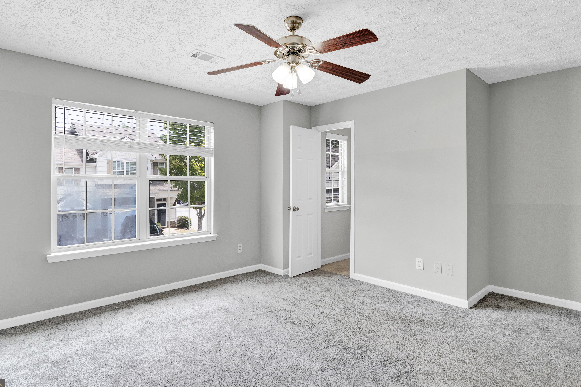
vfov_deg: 64.5
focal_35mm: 19
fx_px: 307
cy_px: 184
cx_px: 265
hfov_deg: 86.7
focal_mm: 17
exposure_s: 1/8
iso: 320
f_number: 8
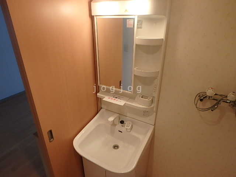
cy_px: 88
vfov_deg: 63.4
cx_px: 118
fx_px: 143
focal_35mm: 21
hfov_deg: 79.0
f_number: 3.5
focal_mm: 3.7
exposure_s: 1/50
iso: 200
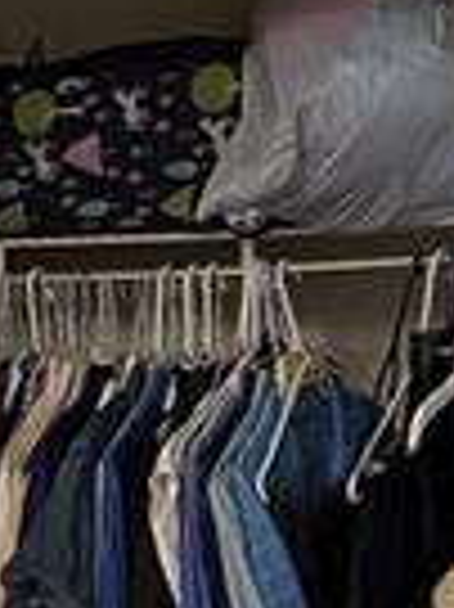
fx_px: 2400
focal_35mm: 137
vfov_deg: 14.1
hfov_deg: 10.6
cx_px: -130
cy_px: 694
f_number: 1.78
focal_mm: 6.76
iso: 640
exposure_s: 1/40
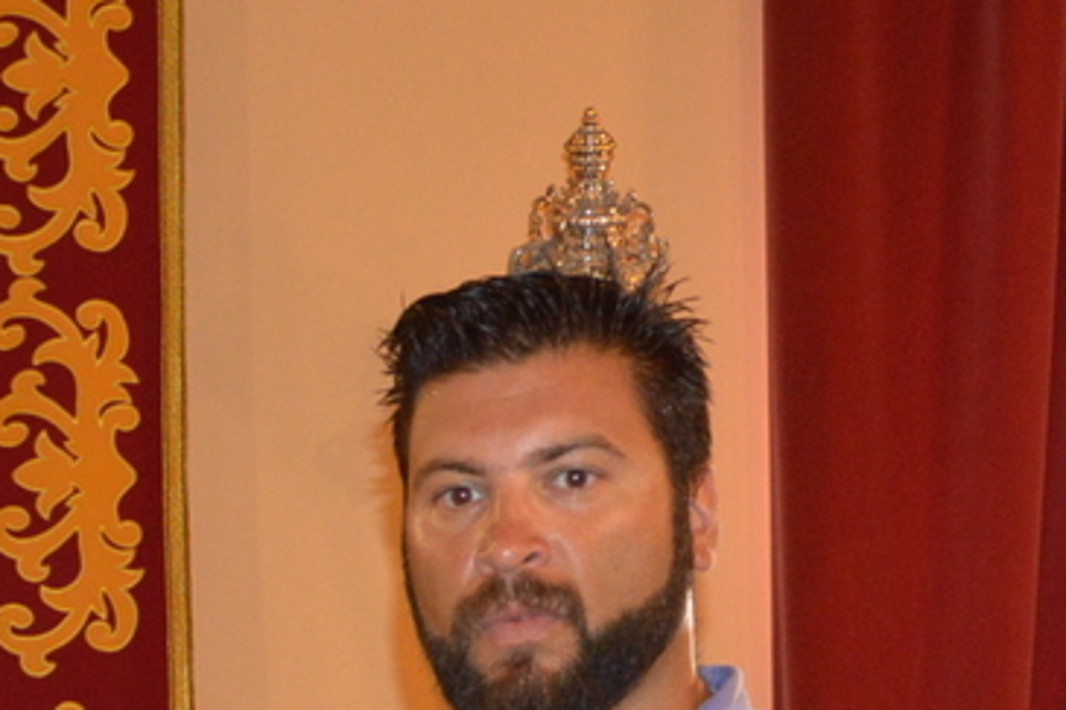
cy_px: 1549
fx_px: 4090
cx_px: -263
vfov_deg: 9.1
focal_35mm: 138
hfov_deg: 14.3
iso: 800
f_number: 3.8
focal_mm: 21
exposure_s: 1/30
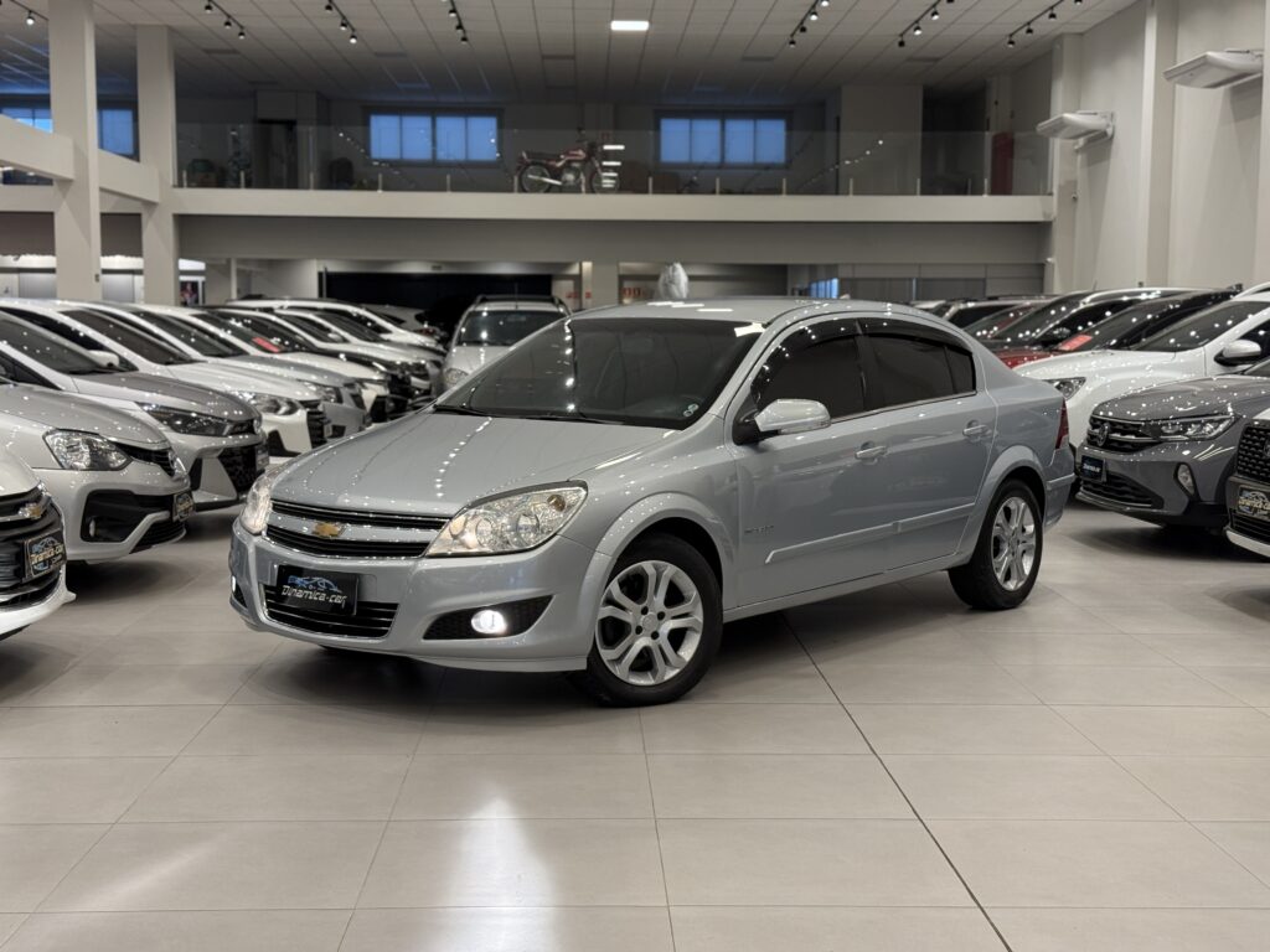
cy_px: 476
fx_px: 1761
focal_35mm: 48
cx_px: 635
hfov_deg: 39.7
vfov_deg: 30.3
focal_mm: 6.76
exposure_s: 1/60
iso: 160
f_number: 1.78
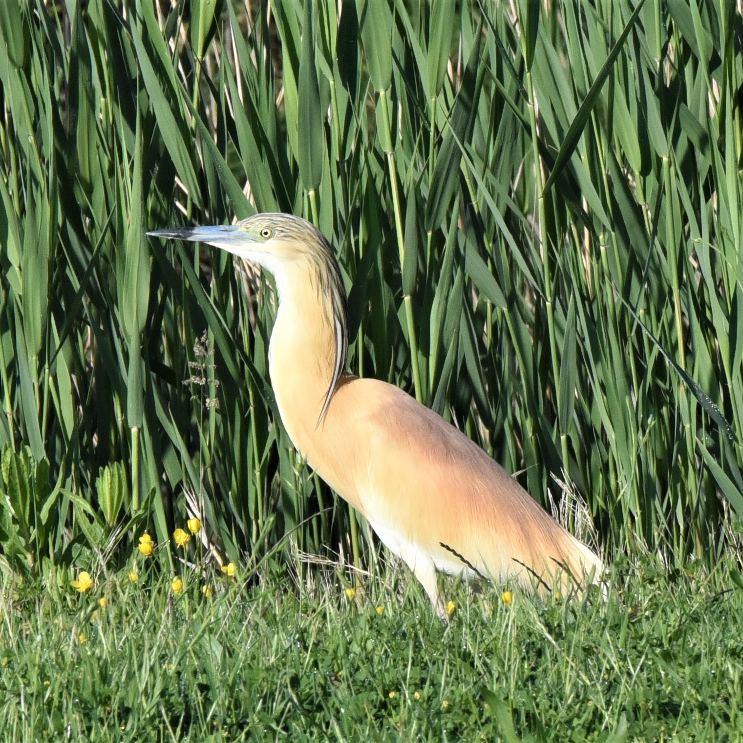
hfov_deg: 2.3
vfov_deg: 2.3
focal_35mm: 766
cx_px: 340
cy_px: 371
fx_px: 18601
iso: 2000
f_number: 20
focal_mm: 600
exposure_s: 1/1000
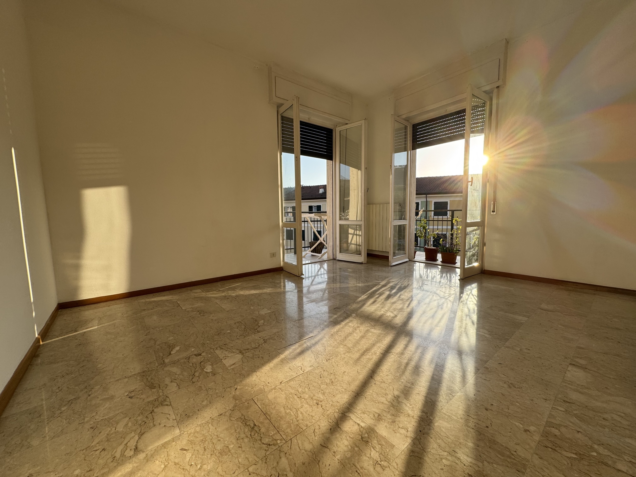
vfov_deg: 85.7
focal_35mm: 14
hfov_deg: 102.1
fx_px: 257
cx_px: 318
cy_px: 238
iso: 40
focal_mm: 2.22
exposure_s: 1/522
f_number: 2.2
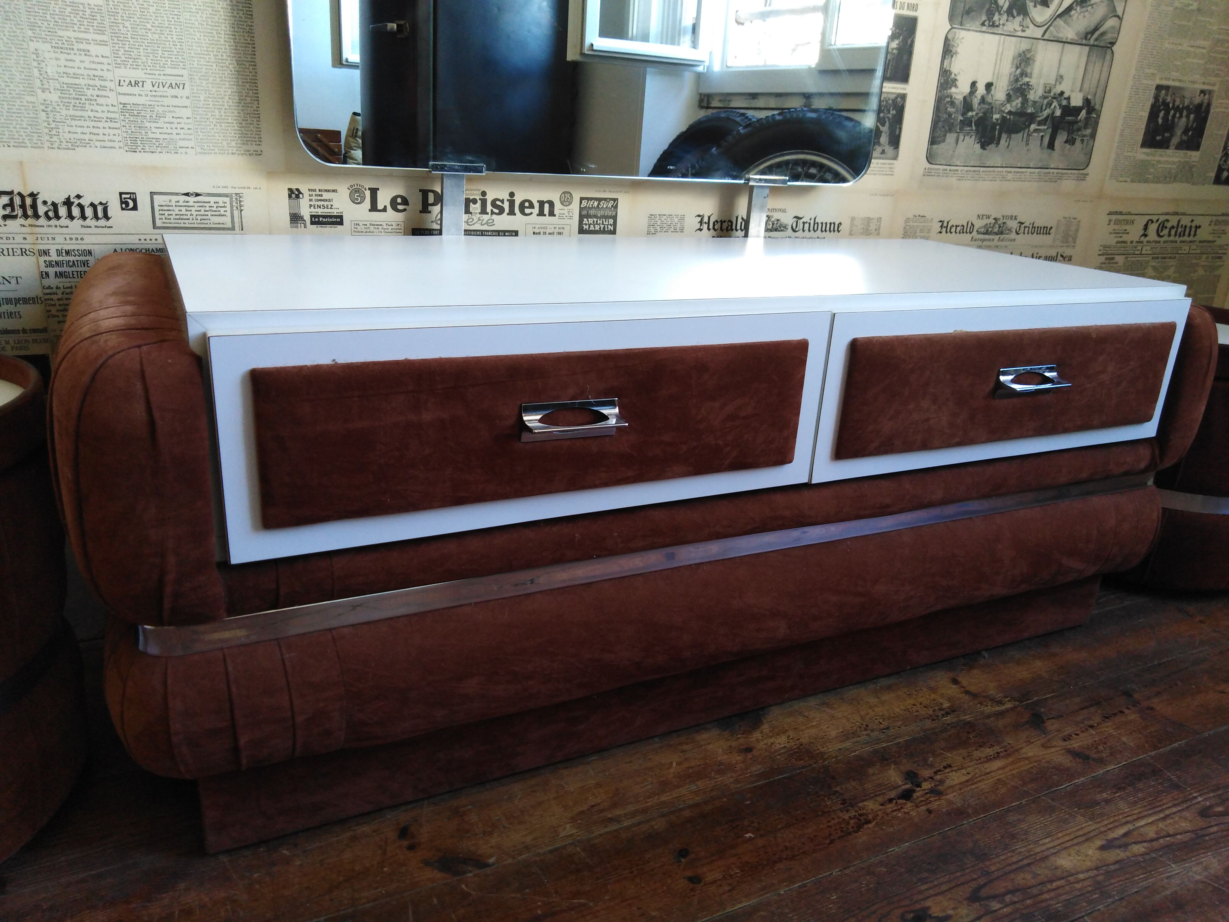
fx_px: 888
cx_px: 614
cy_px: 461
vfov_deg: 54.9
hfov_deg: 69.4
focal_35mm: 25
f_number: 2.2
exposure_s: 1/30
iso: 244
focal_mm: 3.46
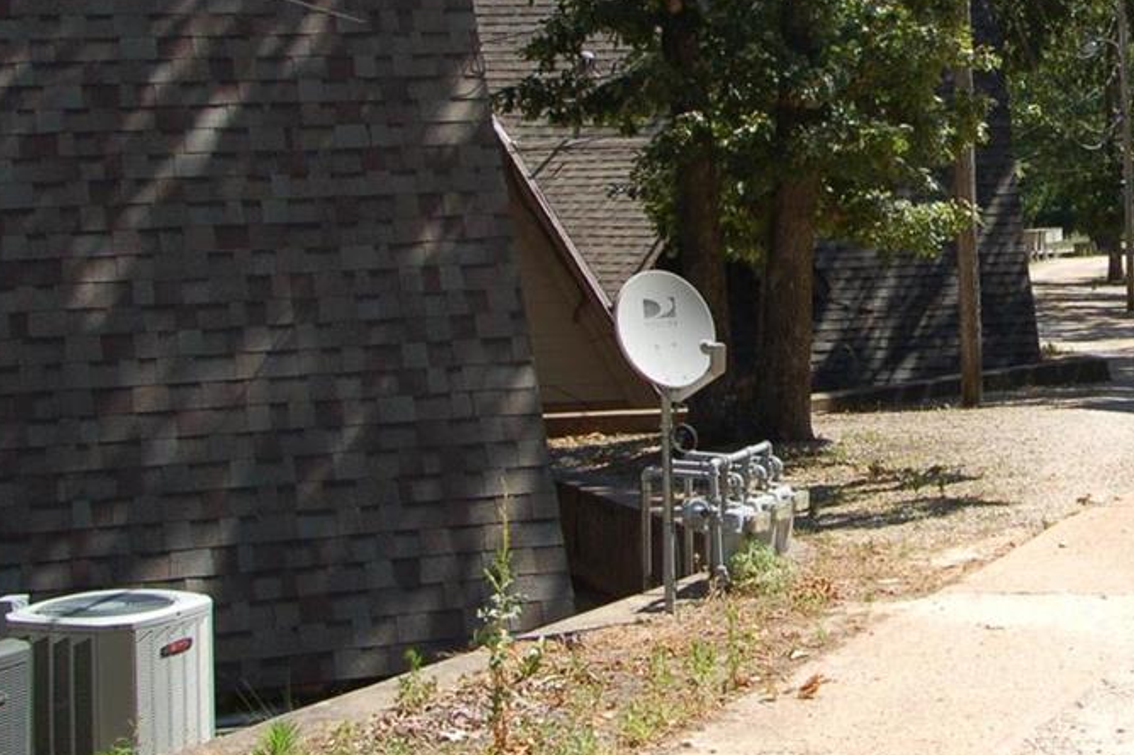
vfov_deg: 17.1
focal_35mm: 79
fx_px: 2488
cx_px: 1064
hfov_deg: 24.8
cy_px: 120
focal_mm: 22
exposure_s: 1/500
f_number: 5.6
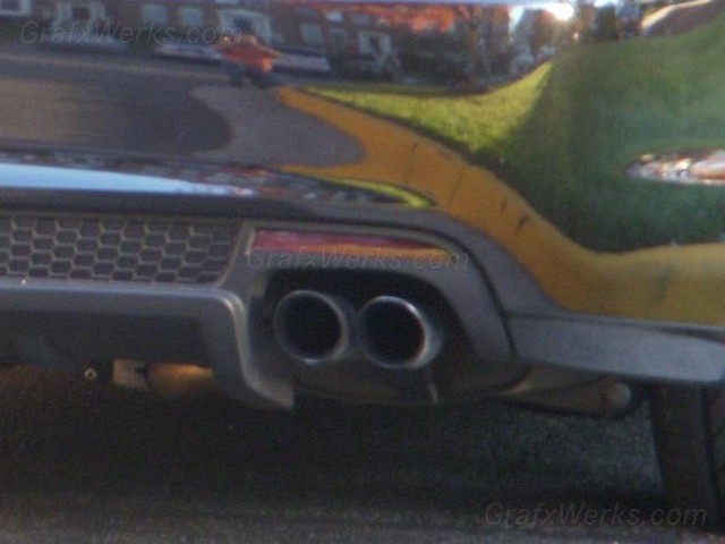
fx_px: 2388
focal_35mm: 114
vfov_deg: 13.0
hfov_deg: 17.3
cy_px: 272
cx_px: 362
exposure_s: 1/25
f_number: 4.2
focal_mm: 18.9
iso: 200
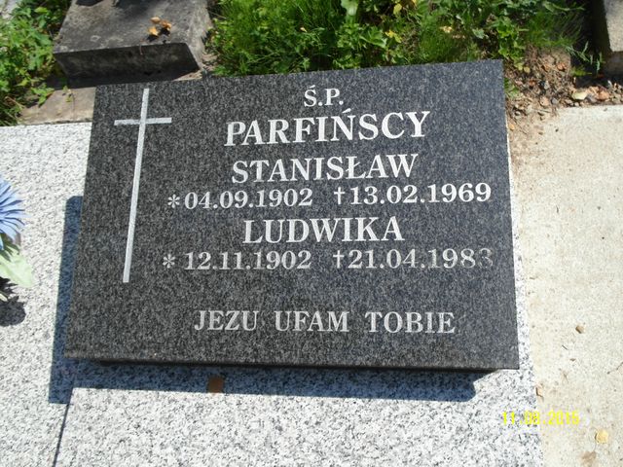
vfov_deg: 46.8
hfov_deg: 60.0
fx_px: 540
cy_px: 234
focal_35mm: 30
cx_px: 312
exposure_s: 1/500
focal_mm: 6.5
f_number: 4.6
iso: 80
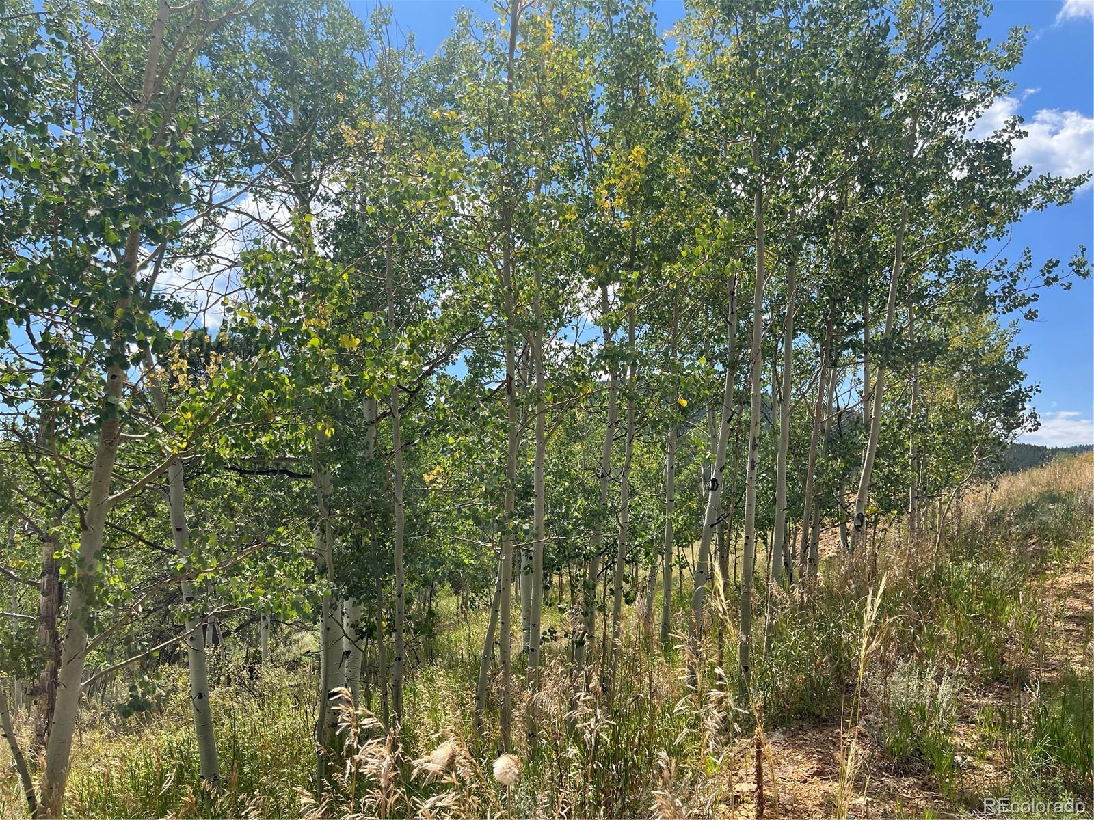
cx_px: 547
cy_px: 410
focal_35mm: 26
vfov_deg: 53.1
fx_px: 822
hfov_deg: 67.3
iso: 50
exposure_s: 1/2268
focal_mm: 5.1
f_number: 1.6
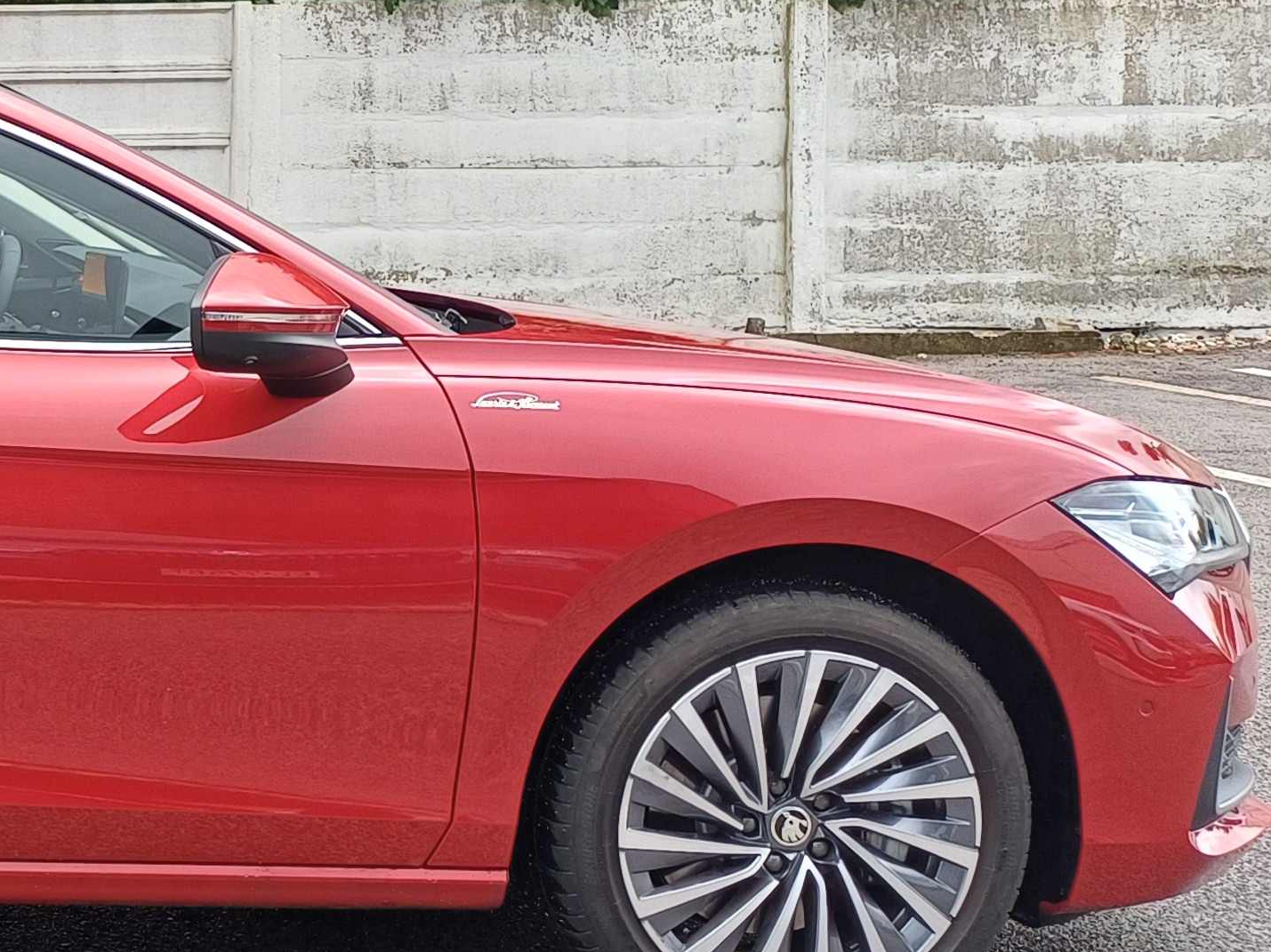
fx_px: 2570
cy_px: 433
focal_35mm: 70
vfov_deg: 21.0
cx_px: -328
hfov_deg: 24.6
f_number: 1.8
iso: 50
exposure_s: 1/271
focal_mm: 4.65
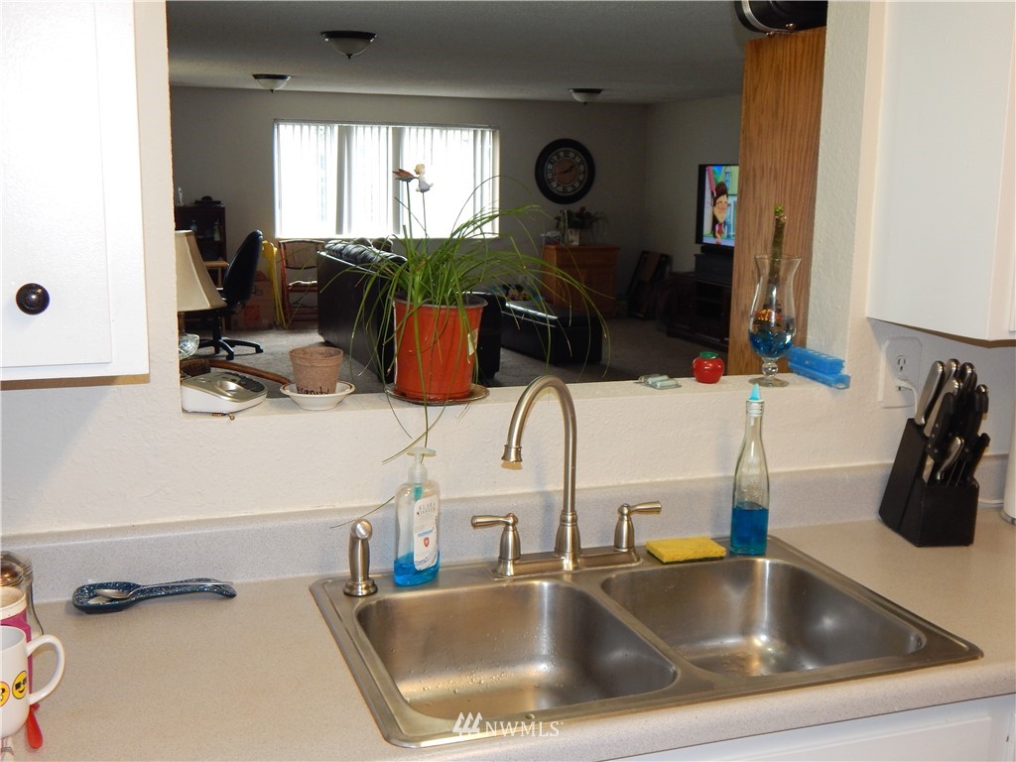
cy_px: 381
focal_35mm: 38
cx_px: 508
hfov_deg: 49.0
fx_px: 1115
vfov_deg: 37.7
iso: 200
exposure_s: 1/30
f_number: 3.4
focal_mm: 6.8
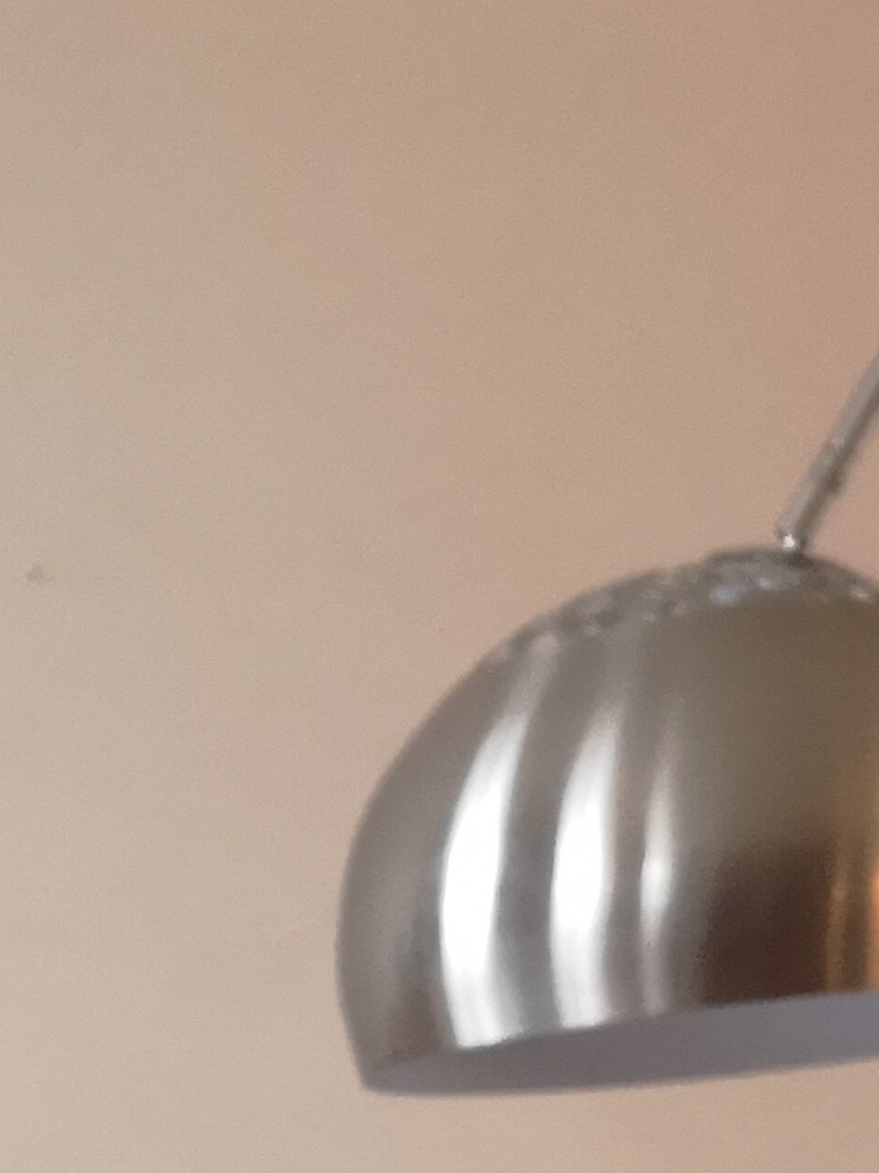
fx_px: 3690
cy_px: 1825
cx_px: -492
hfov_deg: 12.8
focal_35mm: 109
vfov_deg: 16.3
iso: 250
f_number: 1.8
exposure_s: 1/33.3
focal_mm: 3.95
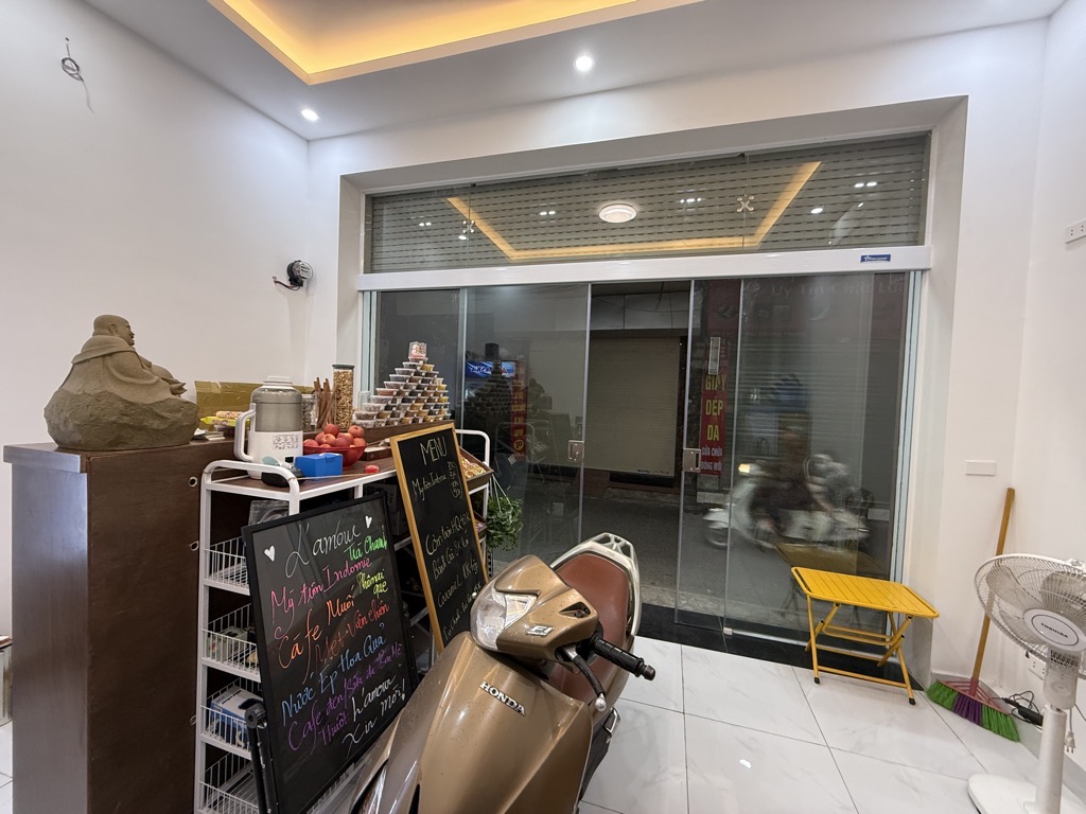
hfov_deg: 102.1
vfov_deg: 85.7
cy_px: 407
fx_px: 439
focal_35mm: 14
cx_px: 543
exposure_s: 1/50
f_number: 2.2
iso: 250
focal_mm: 2.22
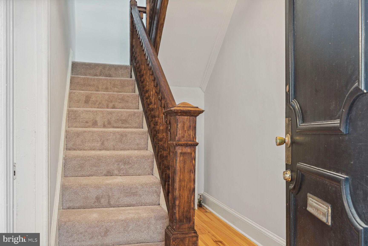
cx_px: 184
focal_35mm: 30
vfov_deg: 43.6
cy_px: 123
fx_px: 307
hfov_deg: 61.9
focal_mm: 30
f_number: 9
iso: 200
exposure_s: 1
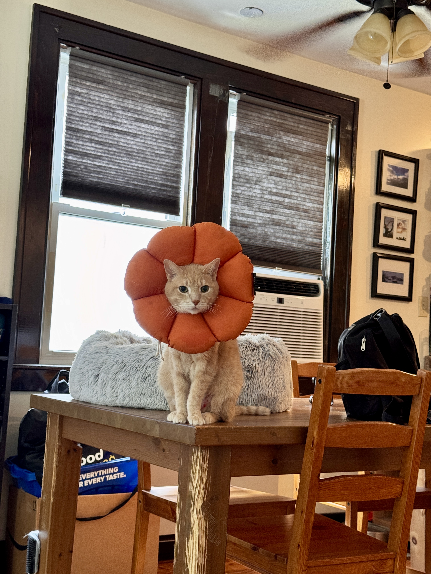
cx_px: 216
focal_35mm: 48
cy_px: 287
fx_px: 797
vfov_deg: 39.7
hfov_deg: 30.3
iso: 250
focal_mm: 6.76
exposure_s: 1/40
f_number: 1.78
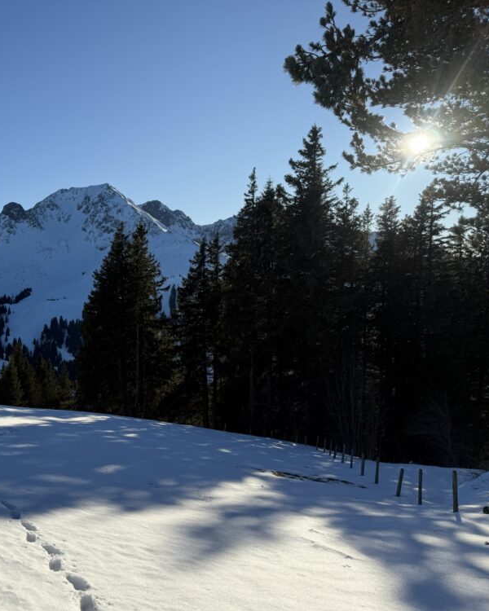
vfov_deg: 55.7
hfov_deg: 43.2
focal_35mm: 32
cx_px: 82
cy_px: 312
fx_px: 579
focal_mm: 6.76
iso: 80
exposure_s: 1/5319
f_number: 1.78
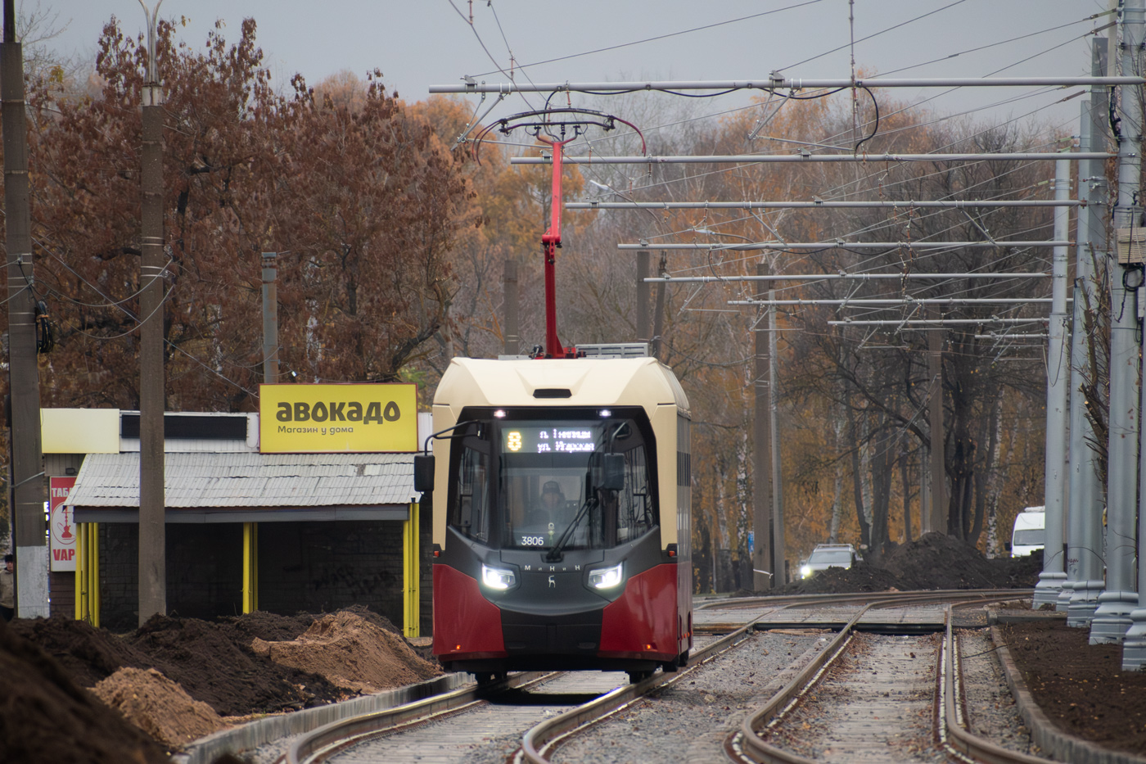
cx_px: 573
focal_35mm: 450
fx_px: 14322
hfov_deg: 4.6
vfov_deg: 3.1
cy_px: 382
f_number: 6.3
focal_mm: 300
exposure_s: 1/500
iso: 3200
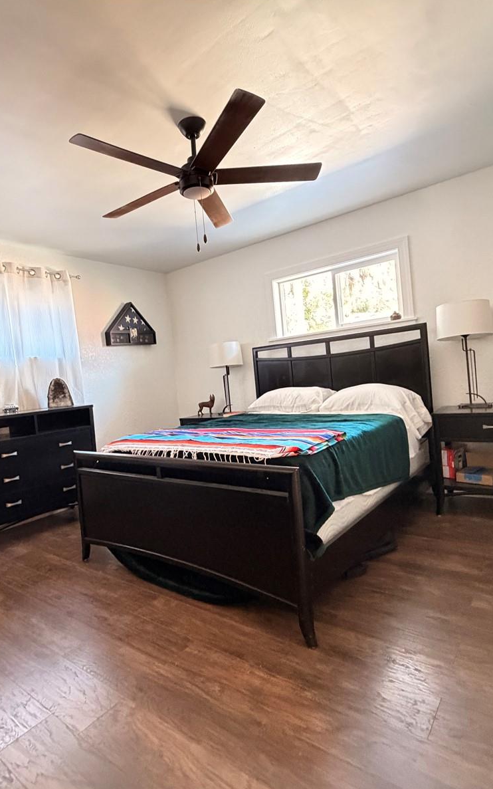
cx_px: 206
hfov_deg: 59.3
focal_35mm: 20
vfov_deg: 85.1
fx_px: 430
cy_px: 395
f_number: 2.2
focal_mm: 2.22
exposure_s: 1/60
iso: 640
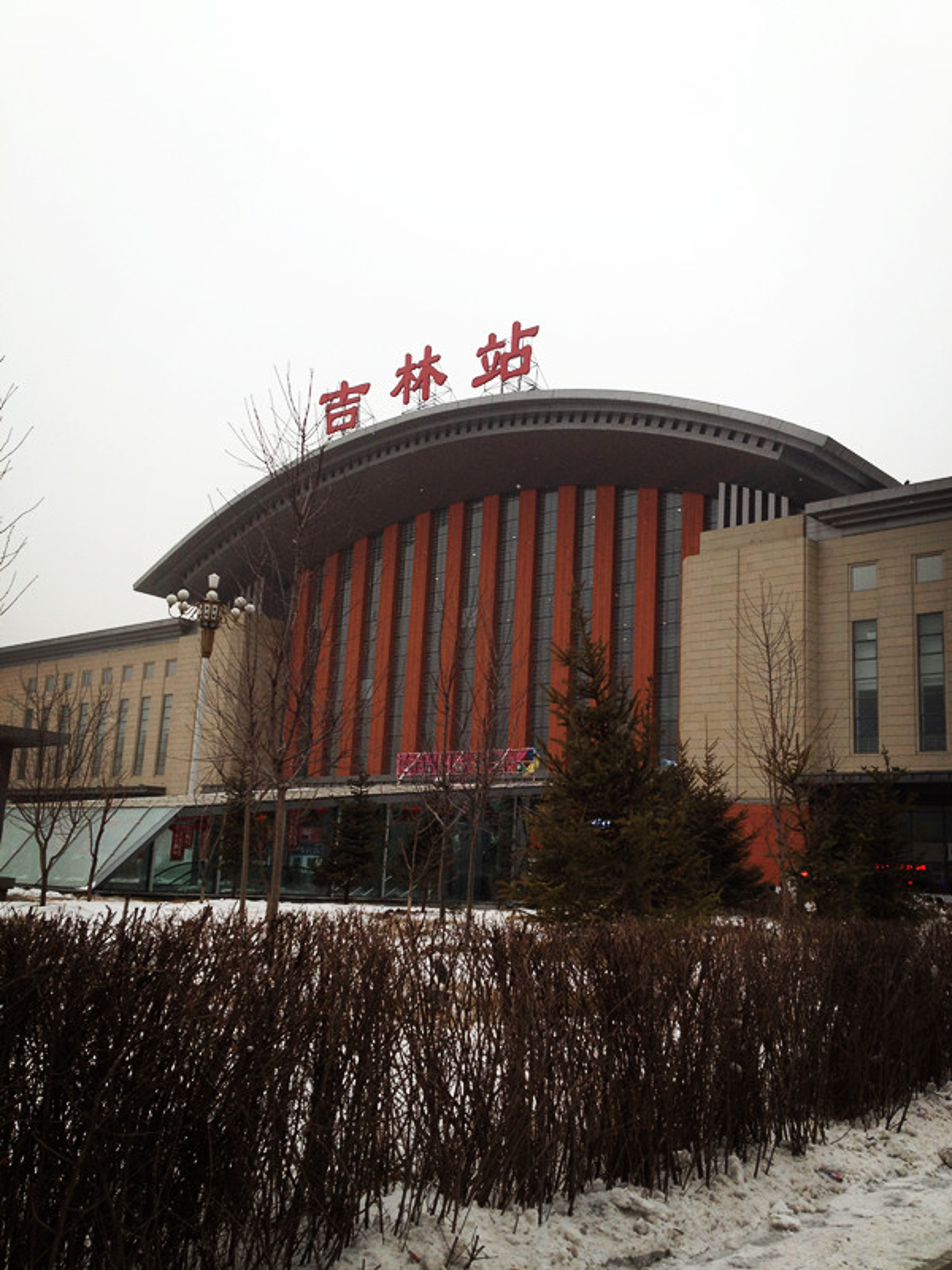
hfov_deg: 40.7
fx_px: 1283
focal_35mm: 35
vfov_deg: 52.6
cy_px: 635
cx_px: 476
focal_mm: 4.28
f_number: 2.4
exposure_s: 1/254
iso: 50
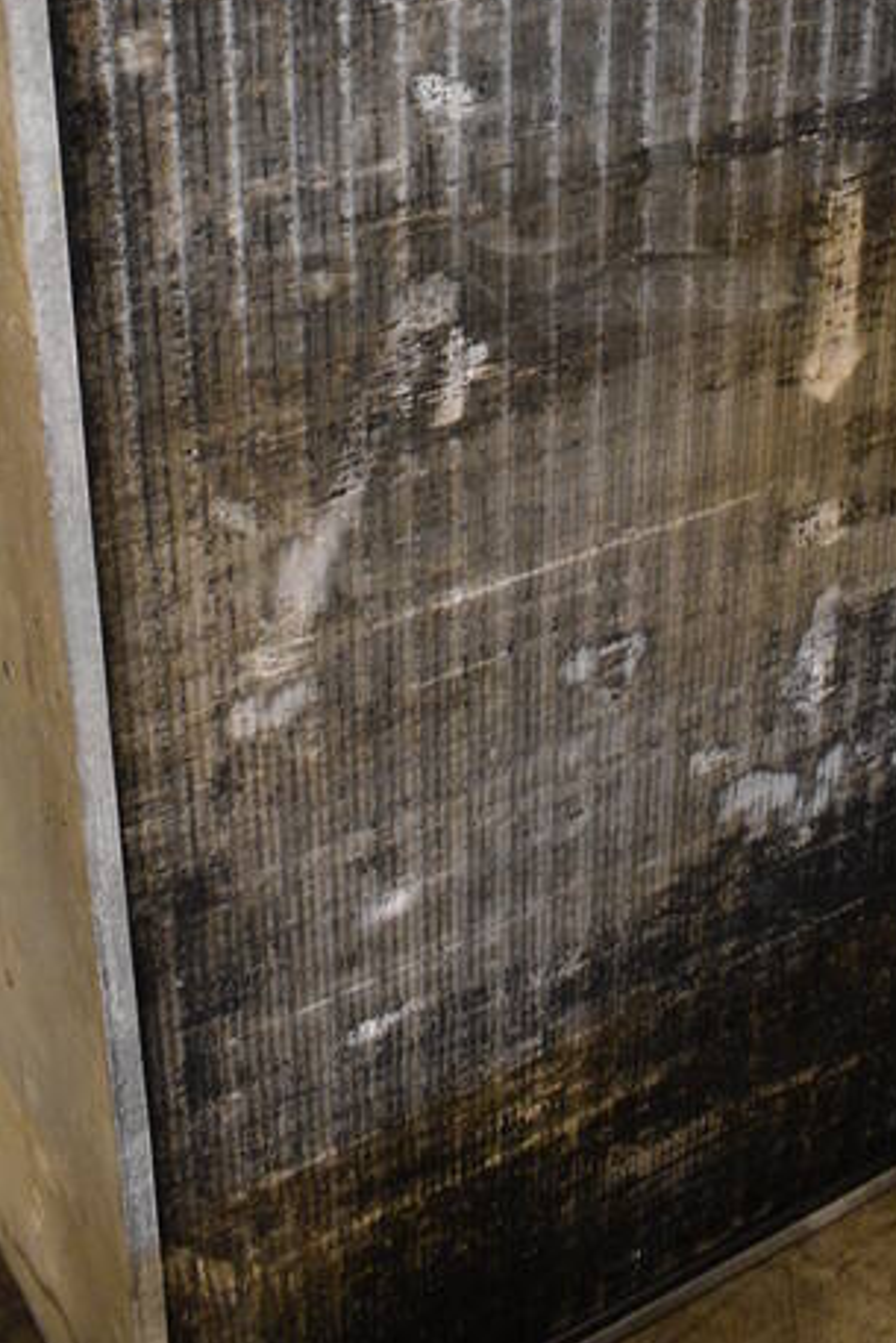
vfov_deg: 35.0
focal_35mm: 54
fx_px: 2014
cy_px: 169
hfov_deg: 25.1
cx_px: 494
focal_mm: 18
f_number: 3.5
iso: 2200
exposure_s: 1/30
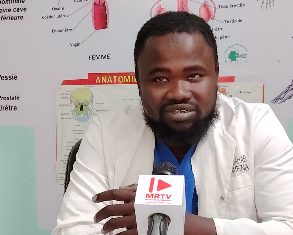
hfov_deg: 22.7
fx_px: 729
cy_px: 153
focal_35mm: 84
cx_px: 174
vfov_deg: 18.2
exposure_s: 1/25
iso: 1997
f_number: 1.75
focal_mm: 5.25
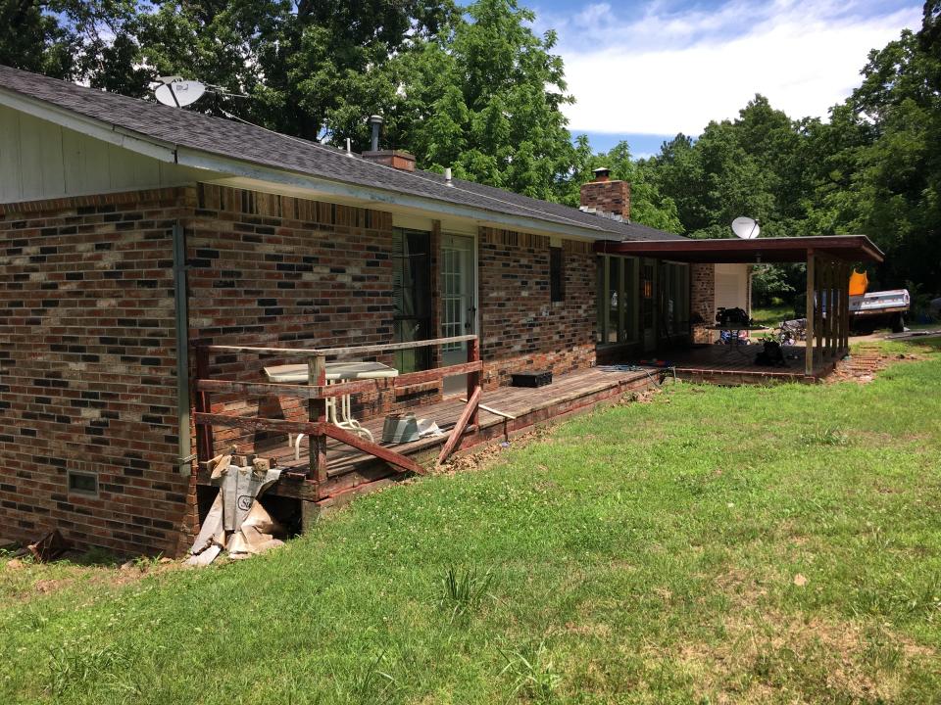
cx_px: 470
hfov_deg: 61.7
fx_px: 788
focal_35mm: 29
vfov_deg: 48.2
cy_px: 352
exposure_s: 1/686
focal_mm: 4.15
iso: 25
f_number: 2.2
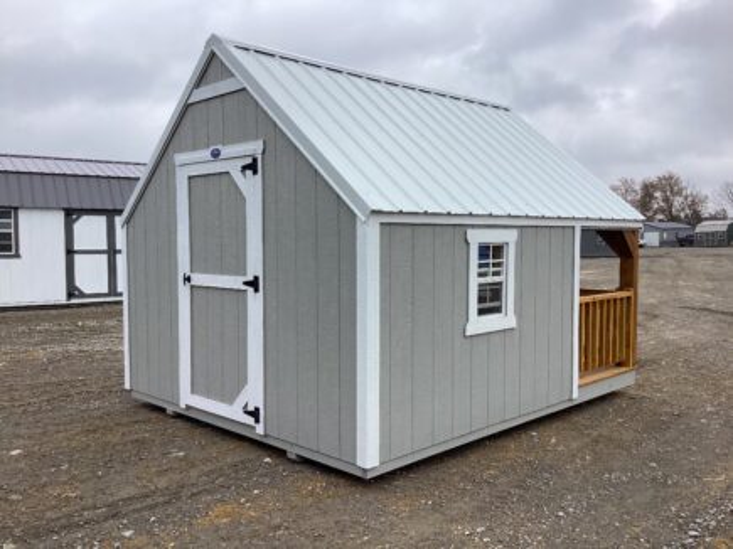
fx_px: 656
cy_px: 274
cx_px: 366
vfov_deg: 45.4
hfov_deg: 58.4
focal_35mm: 31
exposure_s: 1/840
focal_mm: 3.3
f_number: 2.4
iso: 25
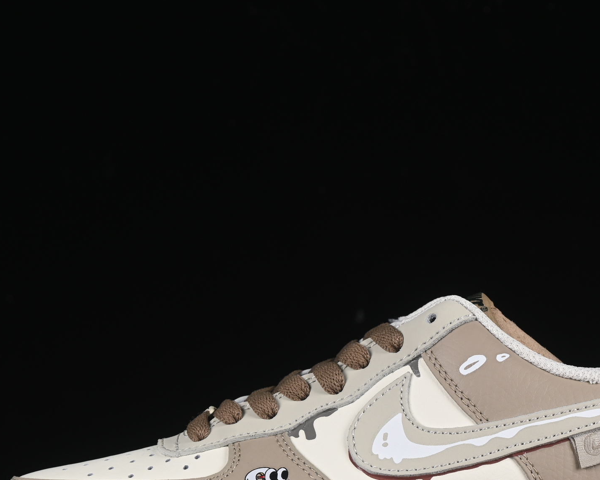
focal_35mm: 137
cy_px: 381
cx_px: 371
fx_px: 2433
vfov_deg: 11.2
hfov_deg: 14.0
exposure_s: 1/80
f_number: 8
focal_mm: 50
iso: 160
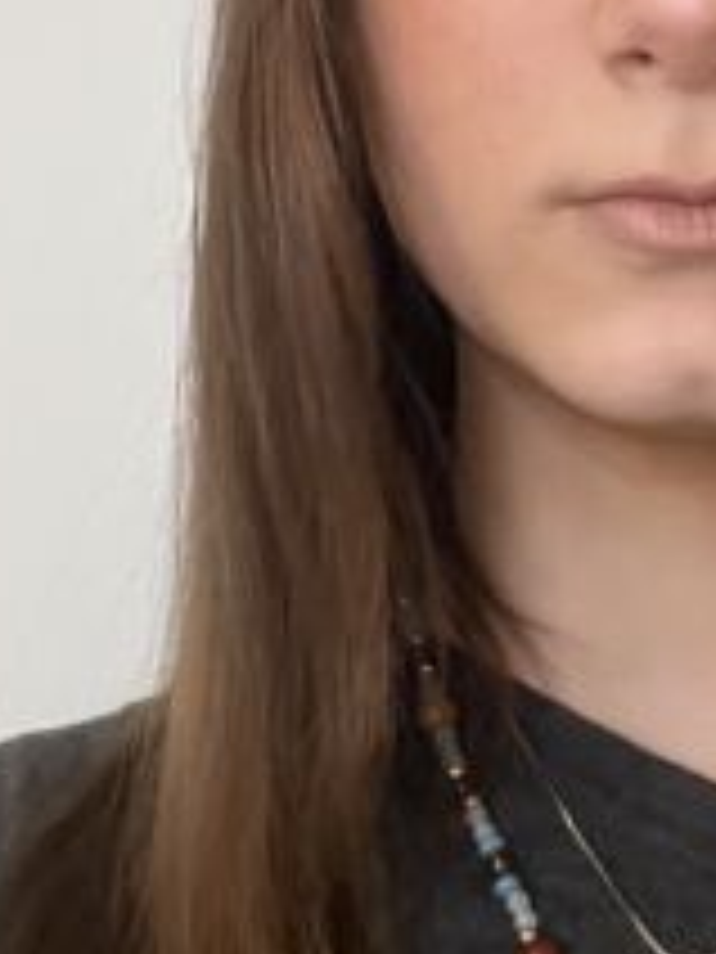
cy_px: 328
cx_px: 662
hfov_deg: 17.1
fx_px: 2344
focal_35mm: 85
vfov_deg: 22.9
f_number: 2.2
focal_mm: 2.71
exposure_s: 1/25
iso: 500
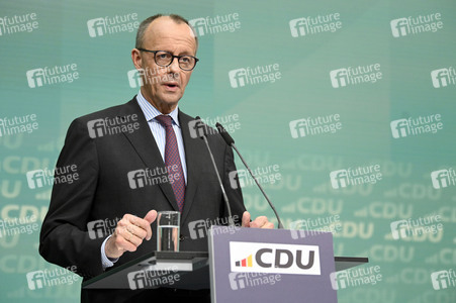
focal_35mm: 102
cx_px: 228
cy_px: 152
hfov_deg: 20.0
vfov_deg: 13.4
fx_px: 1291
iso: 5000
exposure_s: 1/1250
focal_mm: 102
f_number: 3.5
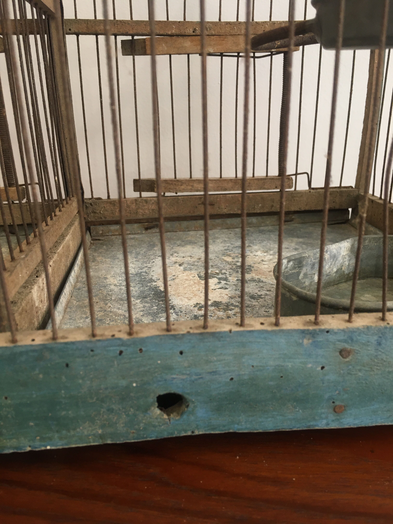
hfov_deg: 48.2
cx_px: 196
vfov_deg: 61.7
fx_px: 439
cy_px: 262
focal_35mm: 29
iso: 125
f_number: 2.2
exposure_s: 1/33
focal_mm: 4.15
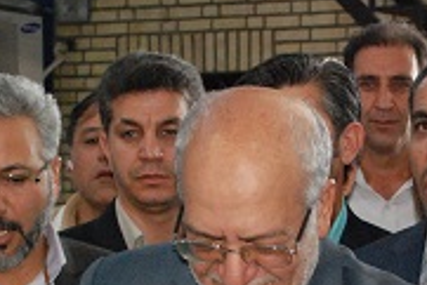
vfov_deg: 8.5
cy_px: 359
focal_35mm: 159
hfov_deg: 12.8
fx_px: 1887
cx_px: 399
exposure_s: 1/60
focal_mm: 32
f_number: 5.6
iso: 1600
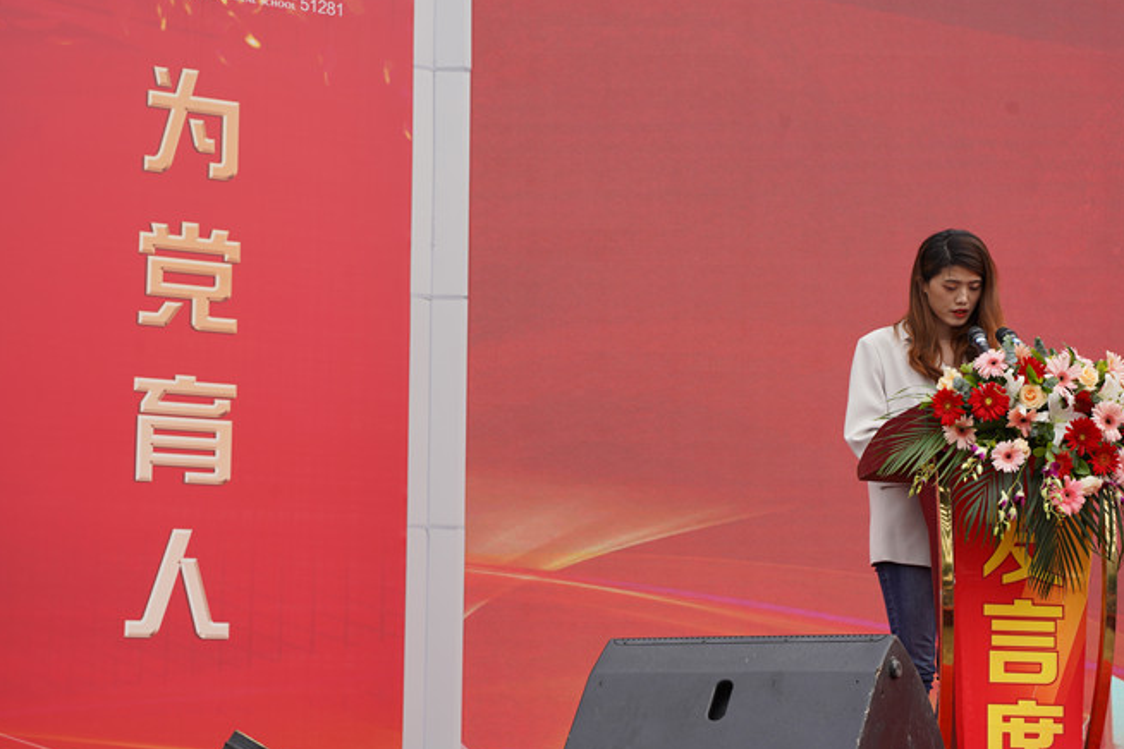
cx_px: 583
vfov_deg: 15.9
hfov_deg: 23.6
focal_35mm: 86
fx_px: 2685
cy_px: 378
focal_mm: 75
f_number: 9
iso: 100
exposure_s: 1/200
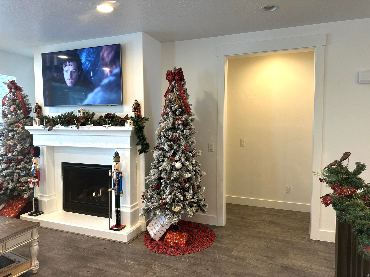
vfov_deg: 56.8
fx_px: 257
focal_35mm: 24
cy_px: 138
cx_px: 185
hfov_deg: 71.6
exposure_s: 1/60
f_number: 1.78
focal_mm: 6.86
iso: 160
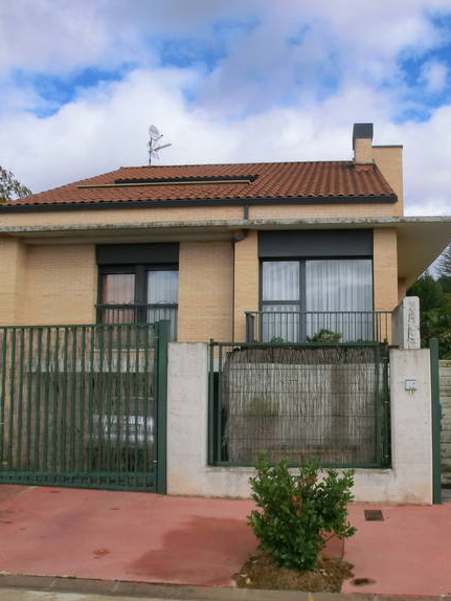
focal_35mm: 33
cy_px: 292
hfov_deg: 42.3
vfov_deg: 55.3
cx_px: 309
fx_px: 573
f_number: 7.9
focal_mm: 4.24
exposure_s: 1/200
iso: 80
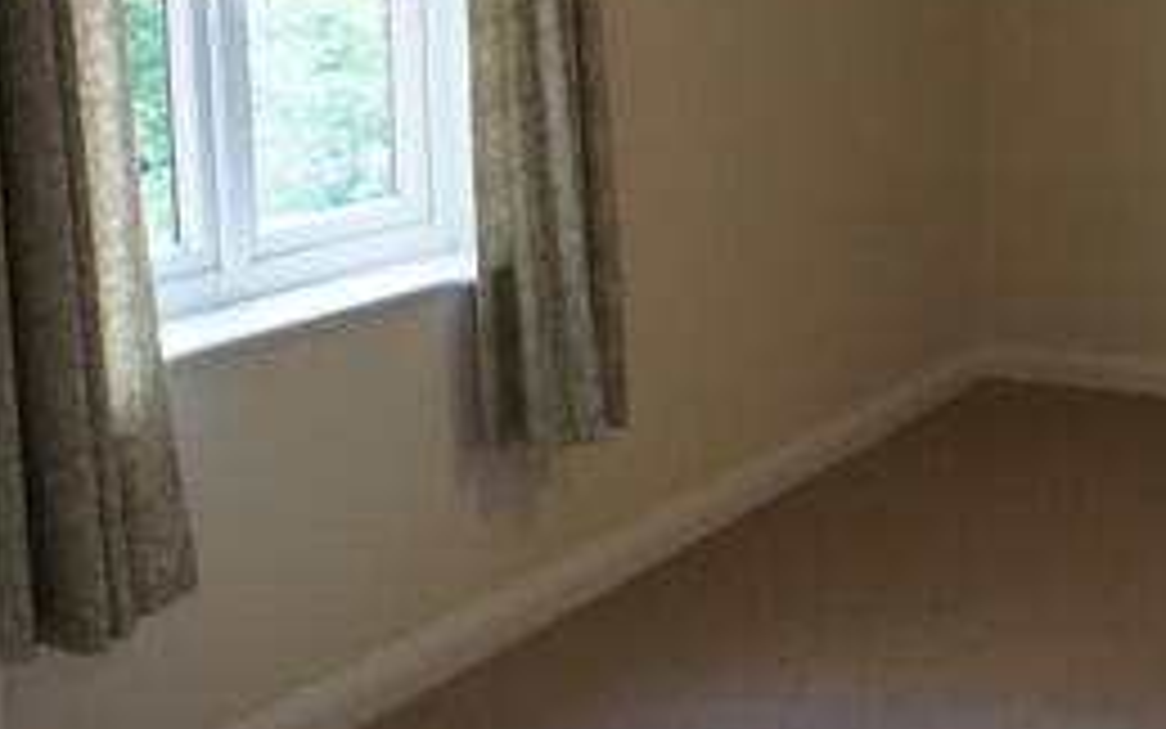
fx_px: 1971
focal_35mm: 62
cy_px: 198
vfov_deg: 20.8
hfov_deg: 32.3
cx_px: 887
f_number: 3.2
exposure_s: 1/40
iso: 200
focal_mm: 16
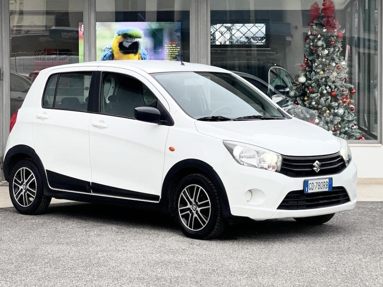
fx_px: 918
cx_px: 181
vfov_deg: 17.8
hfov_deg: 23.6
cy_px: 153
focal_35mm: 83
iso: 80
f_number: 2.2
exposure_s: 1/121
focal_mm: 7.5
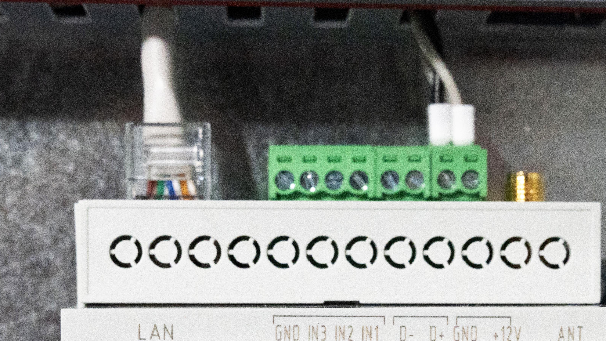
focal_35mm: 97
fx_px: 1559
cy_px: 354
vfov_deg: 12.3
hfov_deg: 22.0
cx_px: 365
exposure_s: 1/125
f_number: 13
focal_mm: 49
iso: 8000
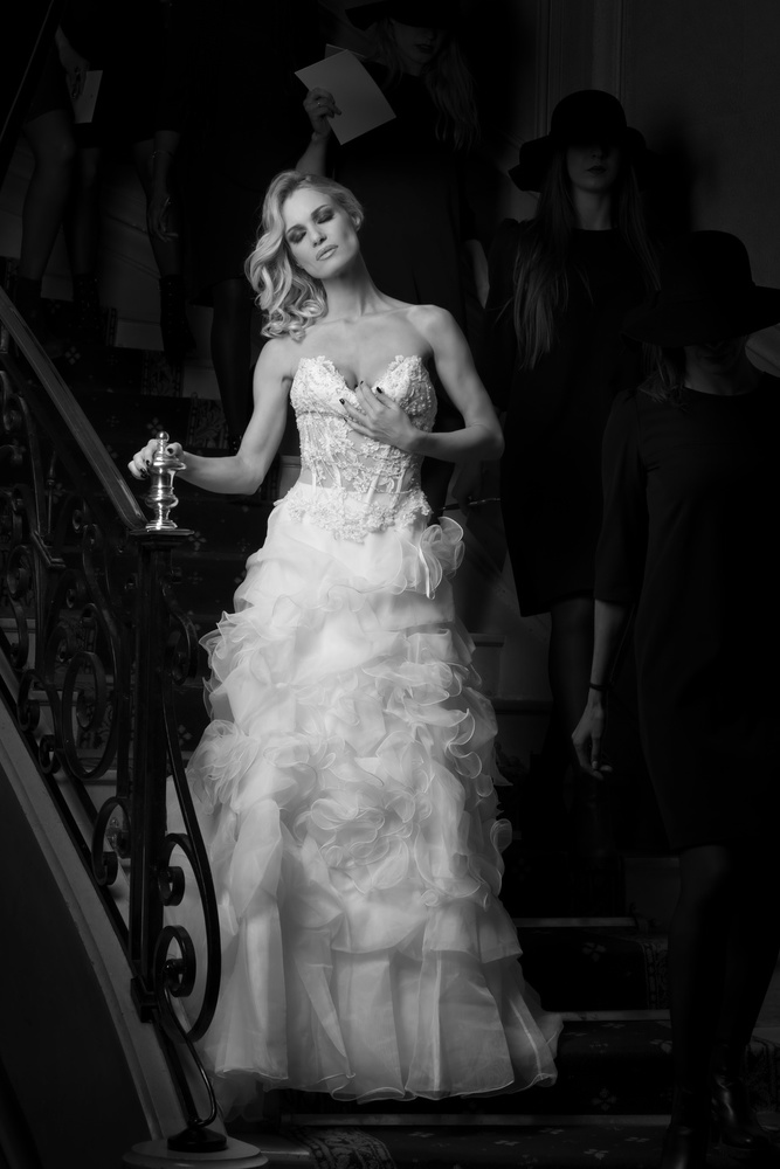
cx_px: 390
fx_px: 2989
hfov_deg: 14.9
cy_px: 584
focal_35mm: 92
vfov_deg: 22.1
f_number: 11
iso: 125
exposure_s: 1/160
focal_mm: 92
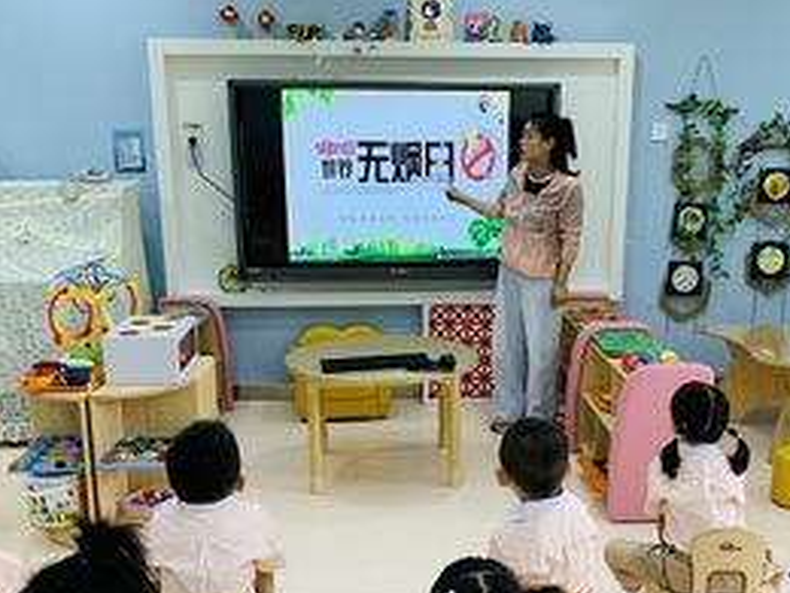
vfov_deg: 35.7
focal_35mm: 40
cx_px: 456
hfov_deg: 46.6
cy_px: 383
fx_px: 913
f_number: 1.8
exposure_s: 1/61
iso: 80
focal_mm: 4.25
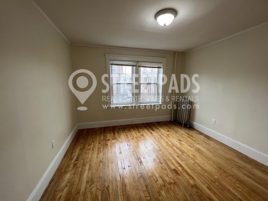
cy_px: 100
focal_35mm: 13
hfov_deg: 106.2
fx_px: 101
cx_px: 134
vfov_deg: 89.9
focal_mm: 1.57
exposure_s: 1/120
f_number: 1.8
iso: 160
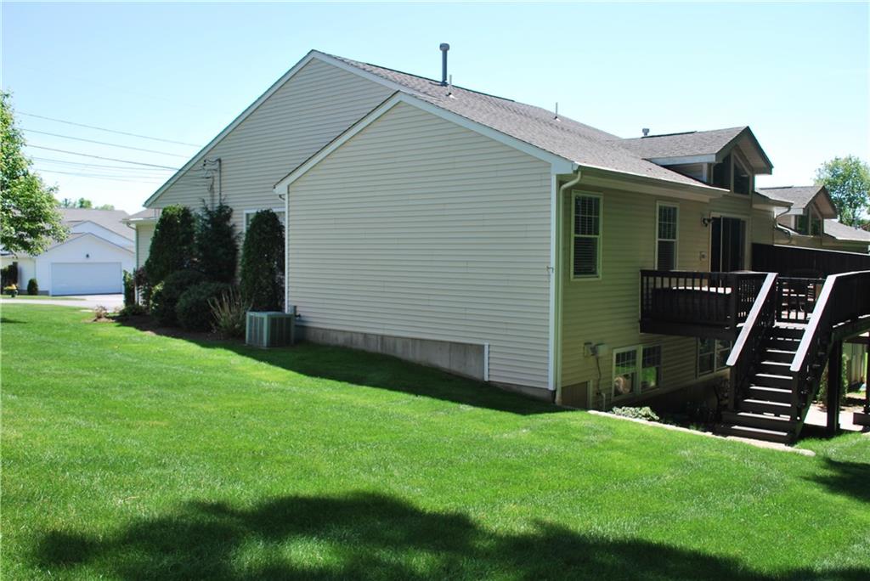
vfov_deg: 40.0
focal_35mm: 33
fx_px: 798
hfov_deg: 57.2
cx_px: 435
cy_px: 290
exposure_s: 1/160
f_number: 6.3
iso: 100
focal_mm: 22
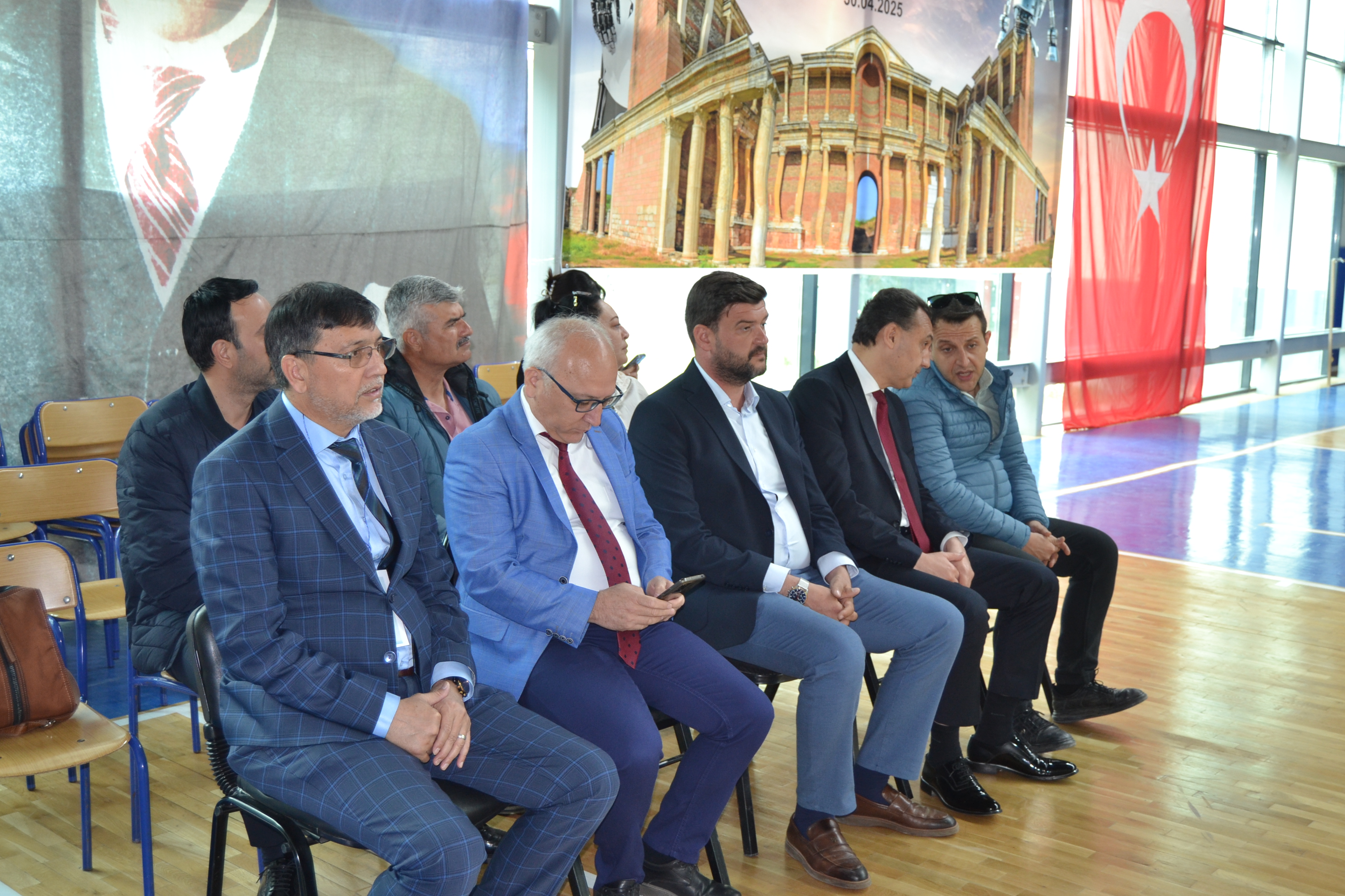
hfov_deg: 49.6
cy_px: 448
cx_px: 672
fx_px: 1457
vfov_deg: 34.2
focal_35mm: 39
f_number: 4
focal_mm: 26
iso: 450
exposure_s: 1/60
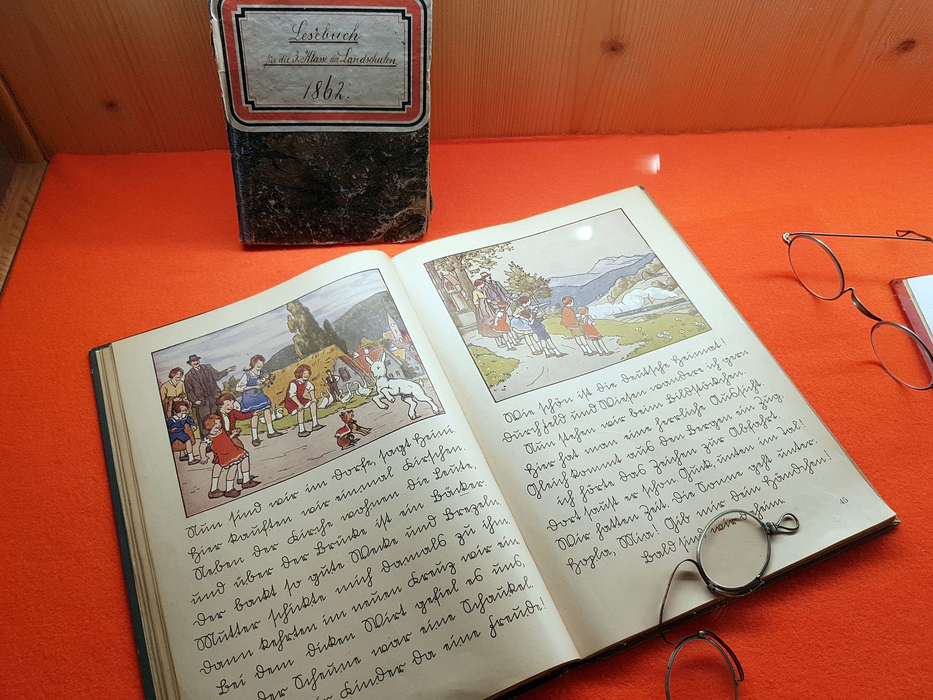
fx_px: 701
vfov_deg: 53.1
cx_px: 466
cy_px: 350
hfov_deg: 67.3
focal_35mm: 26
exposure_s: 1/50
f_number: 1.7
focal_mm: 4.2
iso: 50
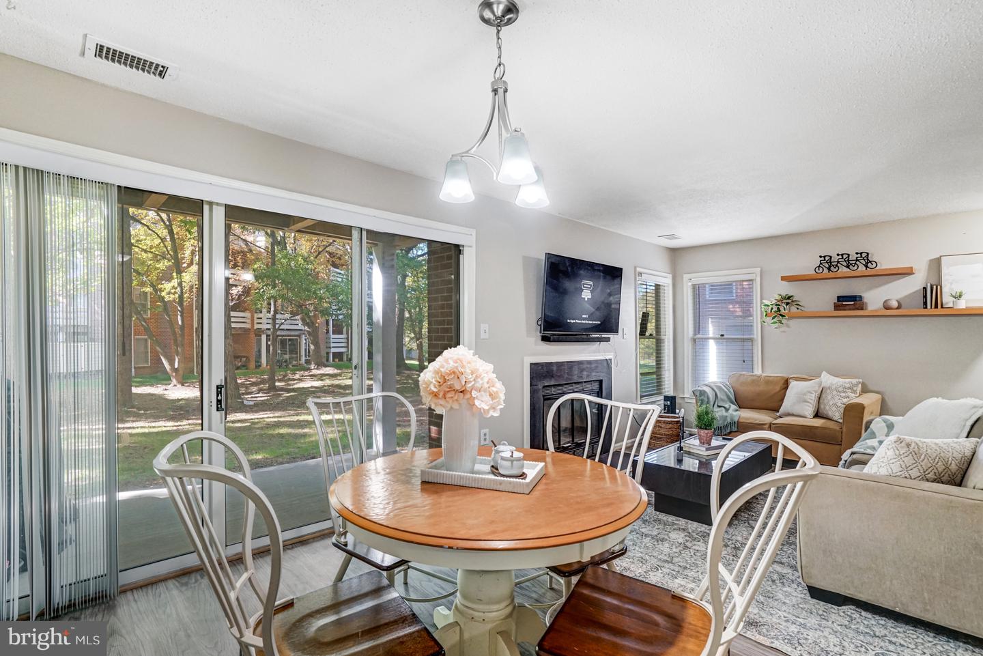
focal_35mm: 16
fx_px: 437
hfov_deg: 96.7
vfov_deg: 73.8
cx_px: 492
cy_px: 328
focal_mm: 16
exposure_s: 1/50
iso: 1250
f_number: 8
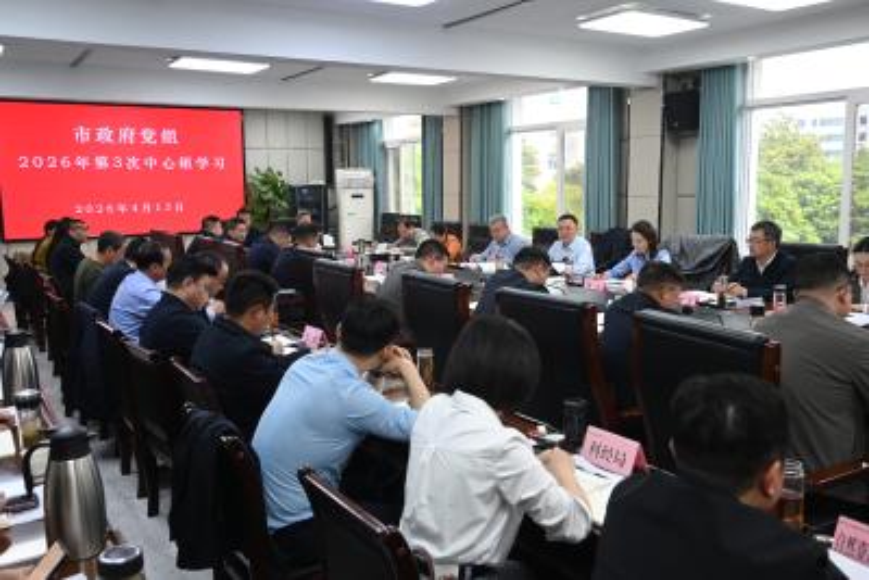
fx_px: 761
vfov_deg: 41.7
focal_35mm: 32
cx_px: 434
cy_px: 290
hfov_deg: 59.5
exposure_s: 1/125
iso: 1250
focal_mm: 21
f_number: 4.5
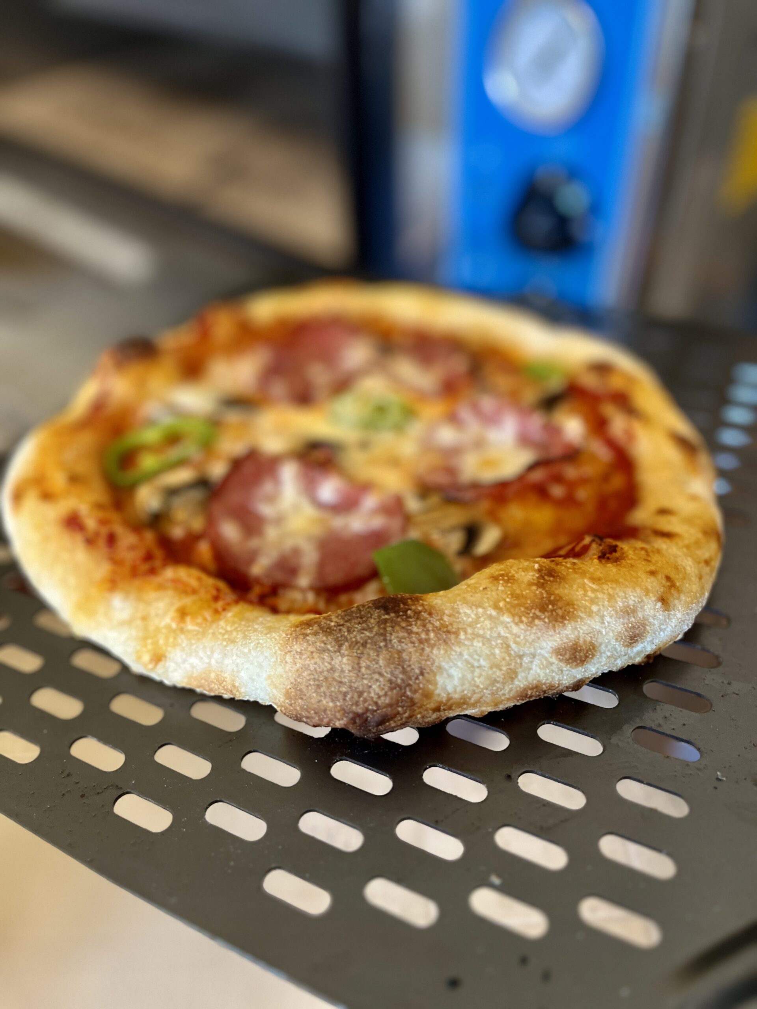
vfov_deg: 67.3
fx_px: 758
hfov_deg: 53.1
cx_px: 378
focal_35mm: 26
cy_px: 504
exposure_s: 1/50
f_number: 1.6
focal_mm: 5.1
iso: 160
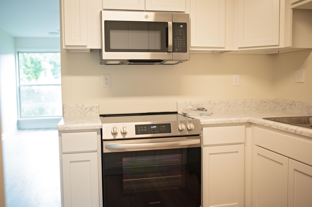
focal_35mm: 35
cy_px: 104
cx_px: 156
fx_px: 303
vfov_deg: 37.8
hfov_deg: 54.5
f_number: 1.8
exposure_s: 1/2000
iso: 5000
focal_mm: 35
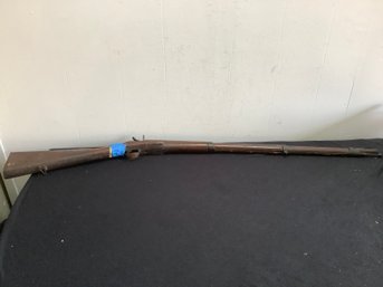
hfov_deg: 58.4
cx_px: 192
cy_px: 144
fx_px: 343
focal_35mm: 31
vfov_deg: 45.4
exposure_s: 1/60
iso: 64
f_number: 2.4
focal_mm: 3.3
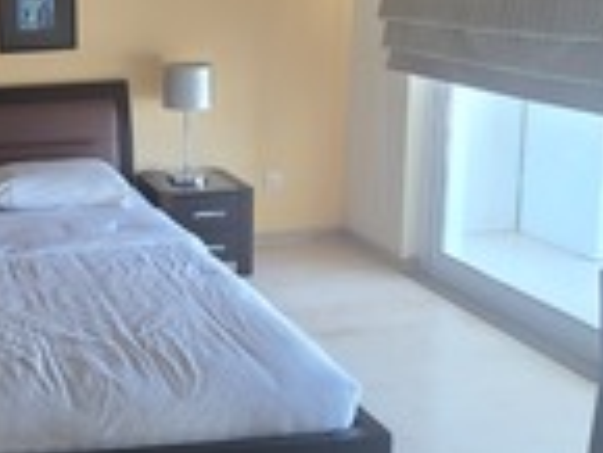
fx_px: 715
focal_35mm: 41
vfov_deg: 34.2
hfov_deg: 38.0
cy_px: 94
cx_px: -60
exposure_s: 1/60
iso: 400
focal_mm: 2.2
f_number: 1.9
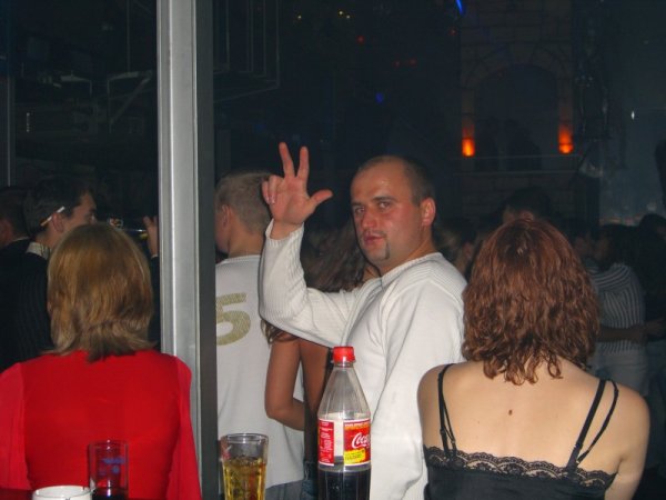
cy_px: 250
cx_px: 333
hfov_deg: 33.8
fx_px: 1097
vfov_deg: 25.7
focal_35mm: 57
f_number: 3.6
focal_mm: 11.8
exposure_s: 1/60
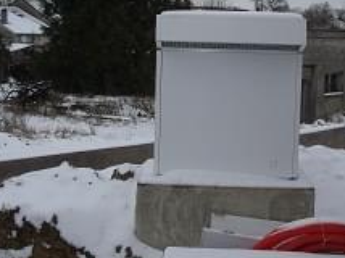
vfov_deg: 19.8
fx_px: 737
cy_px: 85
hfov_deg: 26.3
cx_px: 202
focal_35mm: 74
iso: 100
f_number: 5.6
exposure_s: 1/250
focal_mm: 7.9
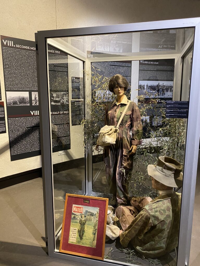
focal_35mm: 26
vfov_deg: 67.3
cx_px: 100
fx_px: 200
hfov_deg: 53.1
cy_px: 133
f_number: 1.8
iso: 320
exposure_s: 1/50
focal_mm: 4.25
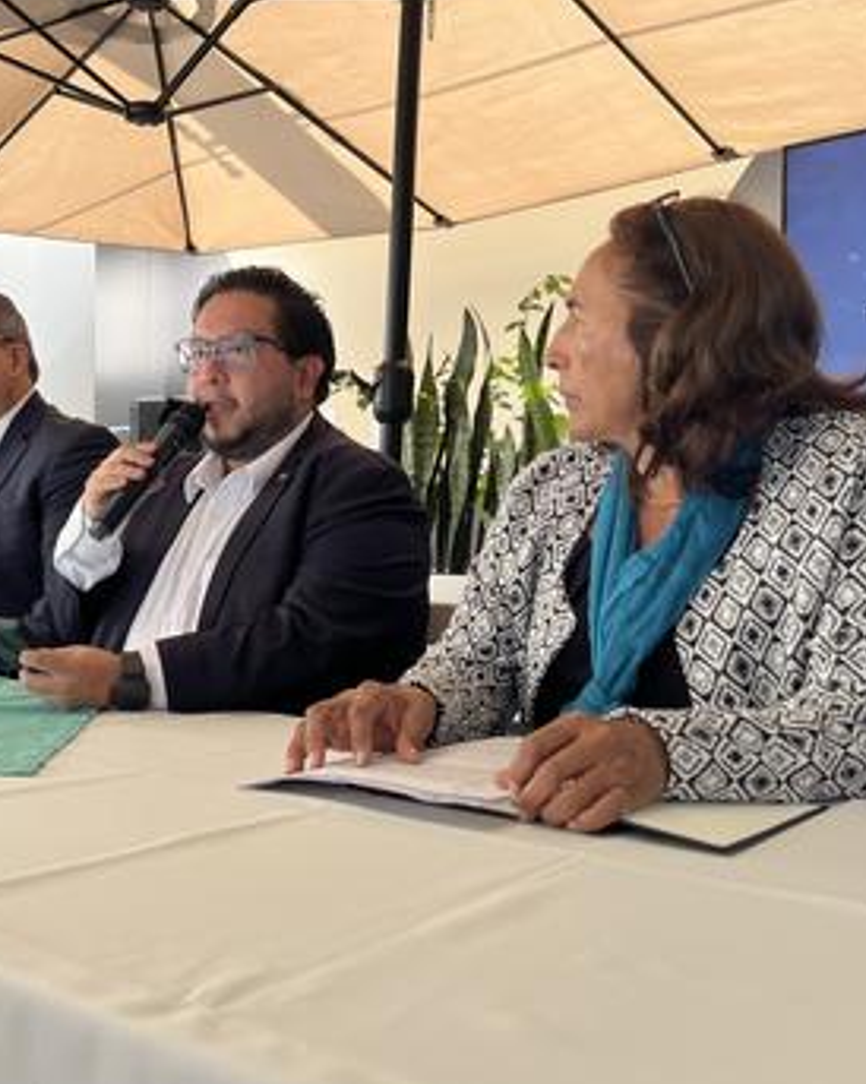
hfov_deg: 39.0
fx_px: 1186
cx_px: 212
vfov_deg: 49.1
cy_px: 561
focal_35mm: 37
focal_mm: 5.1
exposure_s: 1/433
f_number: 1.6
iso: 50
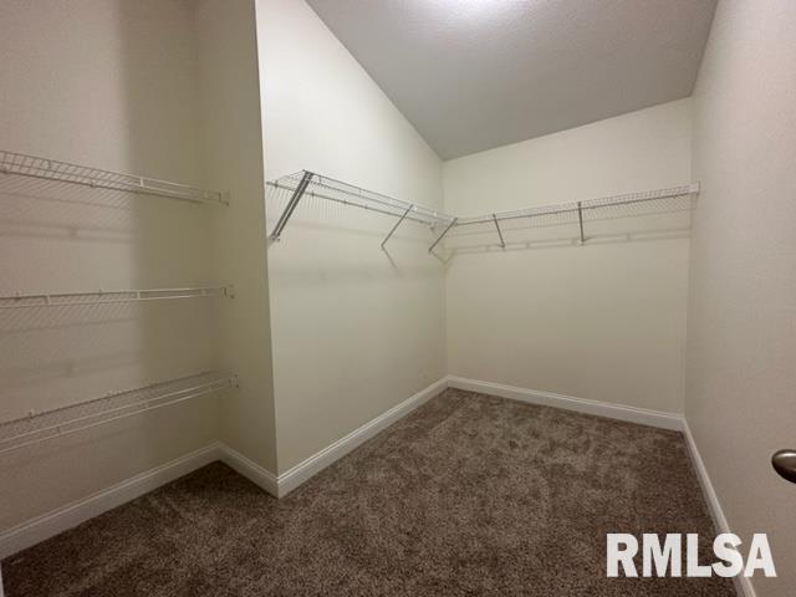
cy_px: 298
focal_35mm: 14
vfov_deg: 85.7
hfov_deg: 102.1
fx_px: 322
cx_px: 398
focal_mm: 2.22
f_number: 2.2
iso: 250
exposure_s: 1/60
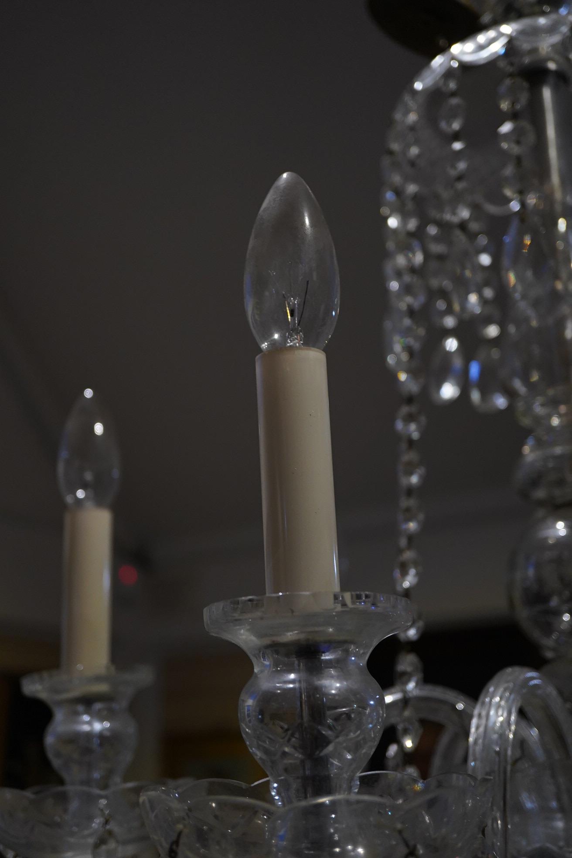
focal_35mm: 45
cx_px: 286
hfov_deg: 29.9
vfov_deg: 43.6
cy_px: 429
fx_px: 1072
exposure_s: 1/125
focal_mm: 30
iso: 1250
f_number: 3.5
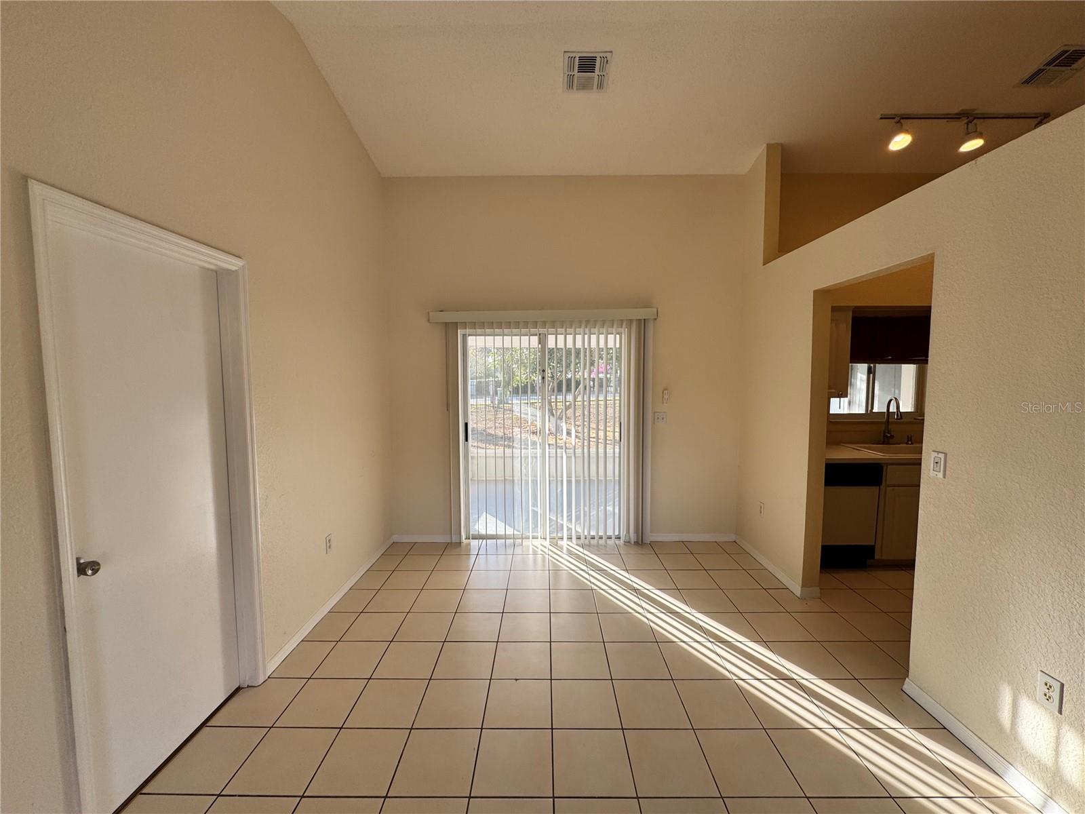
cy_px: 407
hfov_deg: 102.1
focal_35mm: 14
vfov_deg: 85.7
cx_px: 542
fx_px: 439
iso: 40
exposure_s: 1/126
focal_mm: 2.22
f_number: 2.2
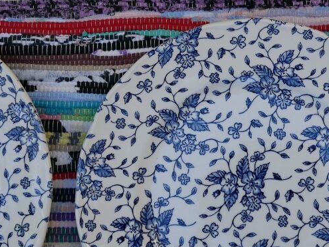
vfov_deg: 14.1
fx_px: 988
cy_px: 30
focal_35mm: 104
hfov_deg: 18.8
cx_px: 223
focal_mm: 20
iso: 200
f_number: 3.5
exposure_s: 1/400
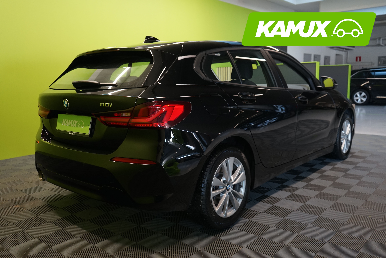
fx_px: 332
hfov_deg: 60.3
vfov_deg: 42.3
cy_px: 129
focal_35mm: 31
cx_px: 193
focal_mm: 31
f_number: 4.5
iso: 1000
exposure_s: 1/30
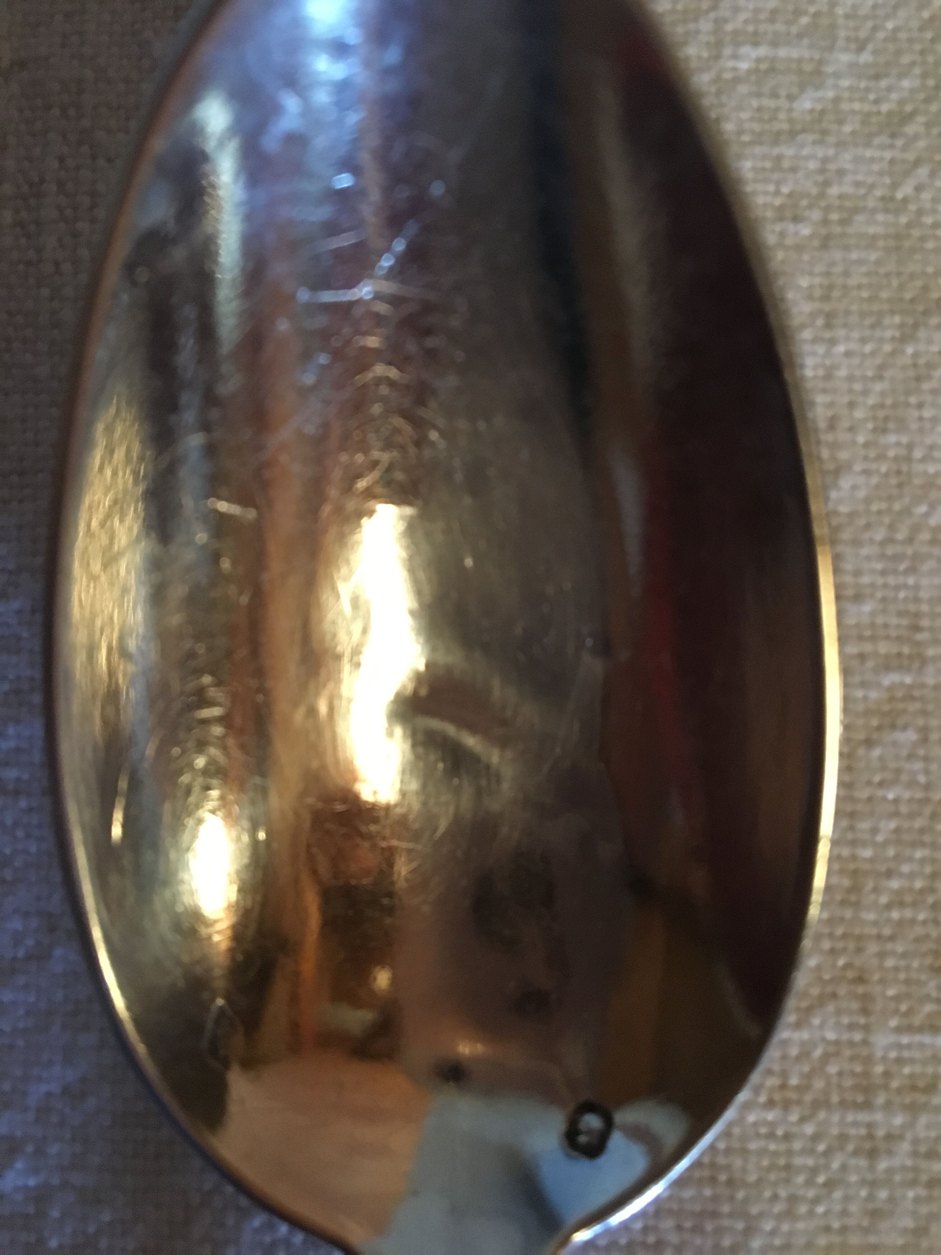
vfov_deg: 61.7
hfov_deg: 48.2
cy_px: 628
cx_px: 470
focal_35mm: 29
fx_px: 1051
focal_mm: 4.15
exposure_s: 1/17
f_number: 2.2
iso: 320
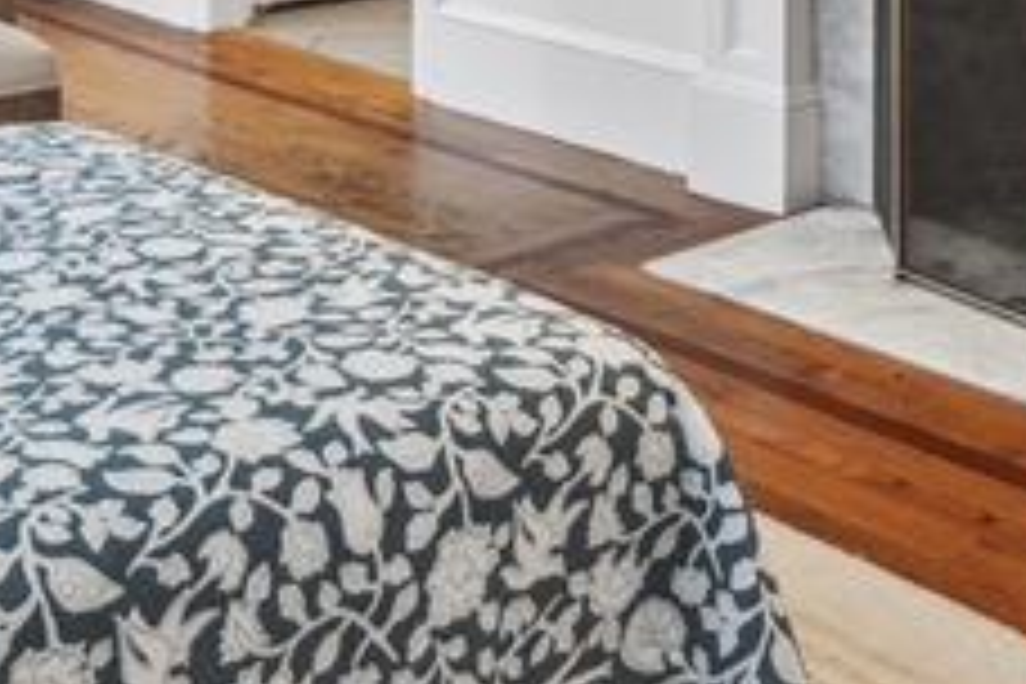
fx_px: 2052
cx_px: 590
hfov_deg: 28.0
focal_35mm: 72
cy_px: -430
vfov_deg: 16.7
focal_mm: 16
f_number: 8
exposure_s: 1/10
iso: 250
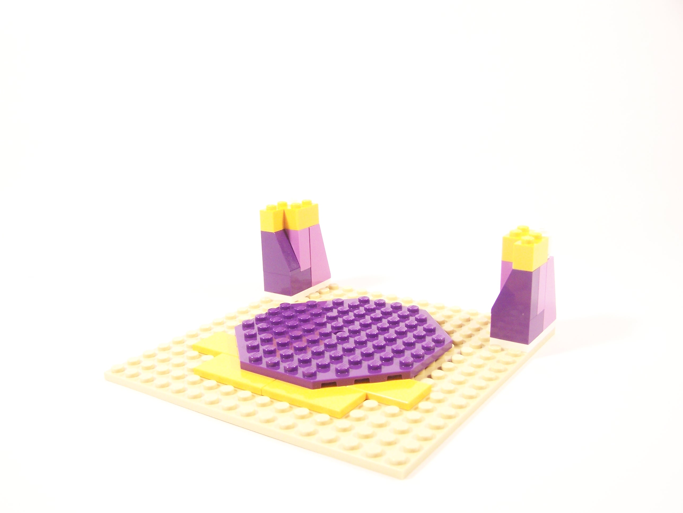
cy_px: 256
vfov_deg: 37.7
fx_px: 750
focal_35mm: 38
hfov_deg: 49.0
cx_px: 342
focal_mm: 6.3
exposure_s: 1/20
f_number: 3.6
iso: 200
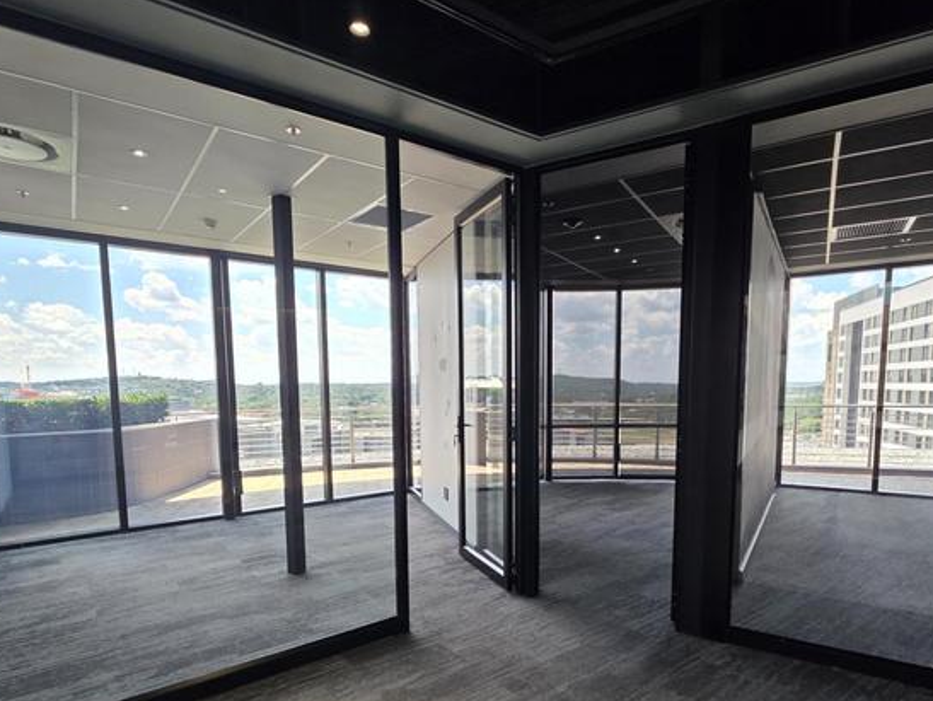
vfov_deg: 67.7
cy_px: 437
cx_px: 466
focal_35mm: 19
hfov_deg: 84.6
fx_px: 512
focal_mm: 2.2
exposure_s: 1/100
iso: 50
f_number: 1.9
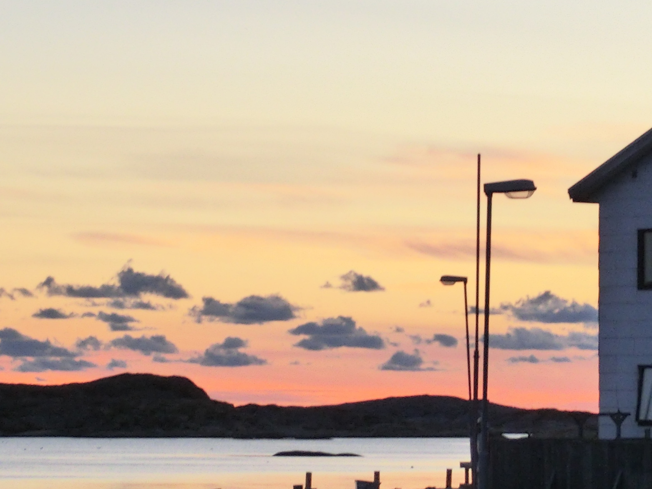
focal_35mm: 259
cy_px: 307
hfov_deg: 7.6
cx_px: 397
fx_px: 4878
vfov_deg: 5.7
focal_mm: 21.94
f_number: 5.7
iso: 250
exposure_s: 1/60
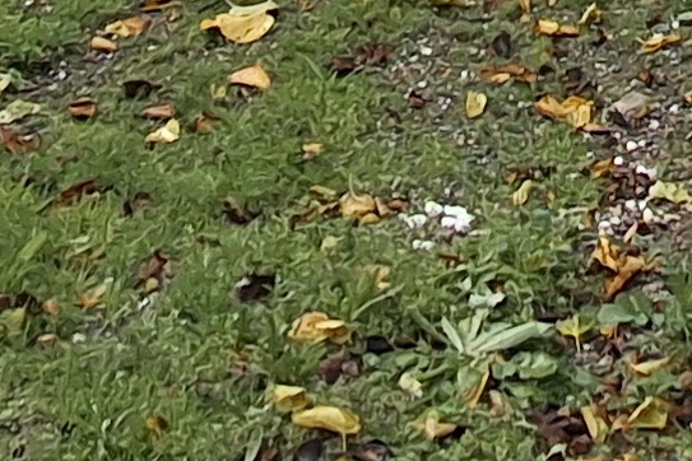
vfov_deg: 9.9
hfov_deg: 20.2
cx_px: 557
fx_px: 1922
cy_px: -973
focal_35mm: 100
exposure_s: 1/1227
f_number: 2.2
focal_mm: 1.64
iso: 40
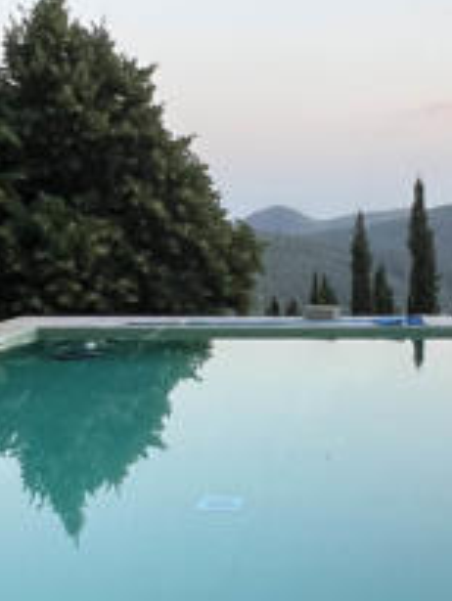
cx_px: 208
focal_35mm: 65
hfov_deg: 22.6
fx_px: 1130
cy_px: 366
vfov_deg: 29.7
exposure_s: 1/99
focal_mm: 1.57
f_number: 1.8
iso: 100
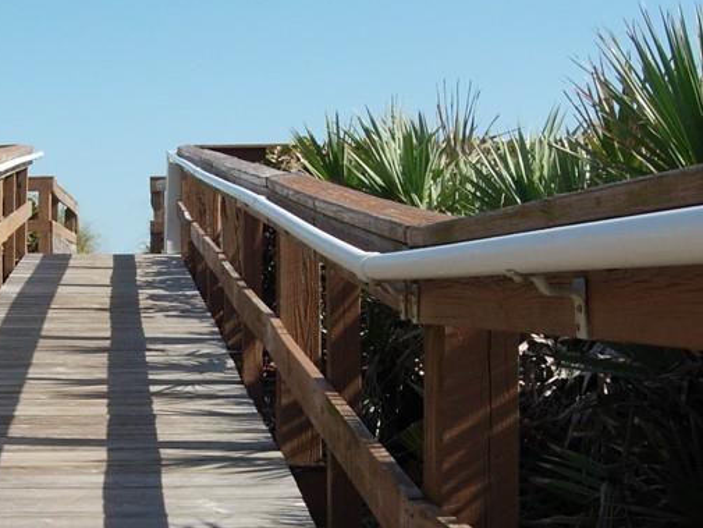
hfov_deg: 25.1
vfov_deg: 19.0
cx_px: 213
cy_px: 394
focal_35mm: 77
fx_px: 1564
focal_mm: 7.8
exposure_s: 1/703
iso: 79
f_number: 4.8
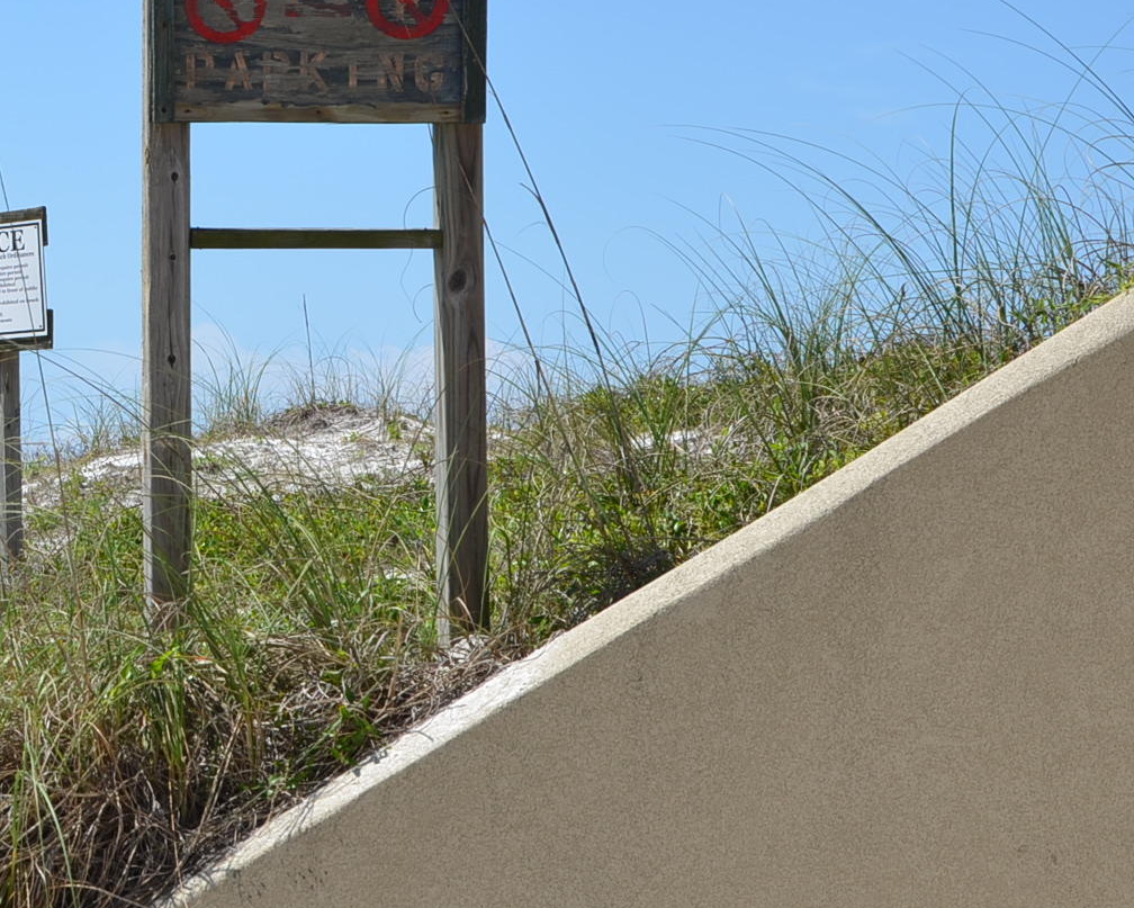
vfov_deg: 12.8
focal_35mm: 120
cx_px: -234
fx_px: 4033
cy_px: 390
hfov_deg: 15.4
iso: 100
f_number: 9
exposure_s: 1/320
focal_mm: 35
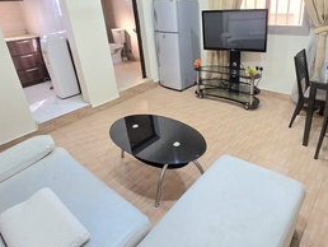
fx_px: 218
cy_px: 94
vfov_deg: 58.3
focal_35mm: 23
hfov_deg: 73.3
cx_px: 193
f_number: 1.9
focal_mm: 2.2
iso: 125
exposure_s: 1/101
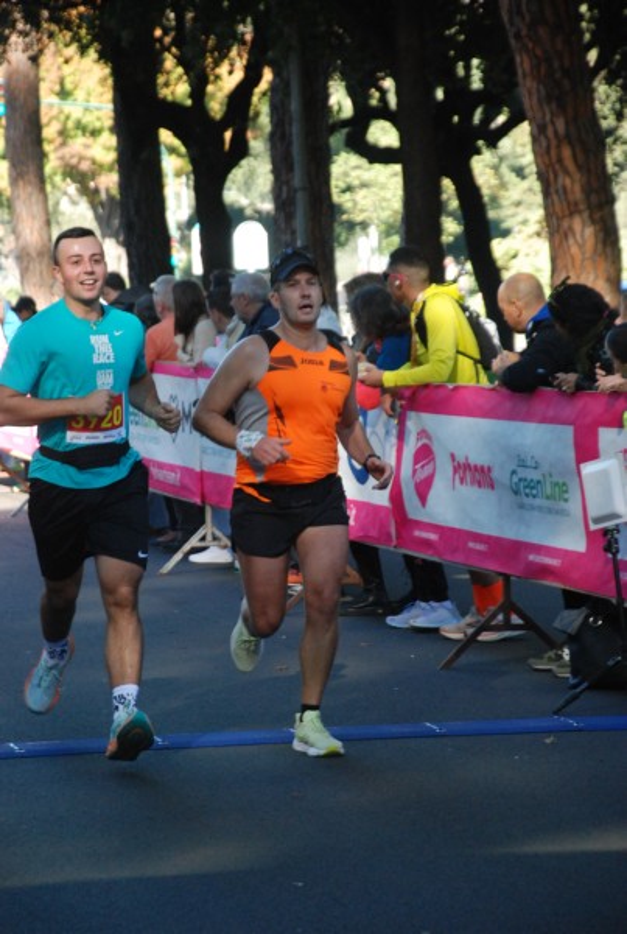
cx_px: 314
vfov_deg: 13.0
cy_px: 467
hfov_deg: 8.8
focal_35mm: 158
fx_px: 4093
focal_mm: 105
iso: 1000
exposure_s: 1/320
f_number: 5.6
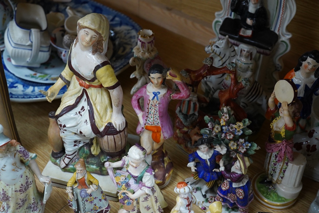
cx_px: 160
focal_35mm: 45
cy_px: 106
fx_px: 399
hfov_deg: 43.6
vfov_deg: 29.9
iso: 2500
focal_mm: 30
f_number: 8
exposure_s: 1/200
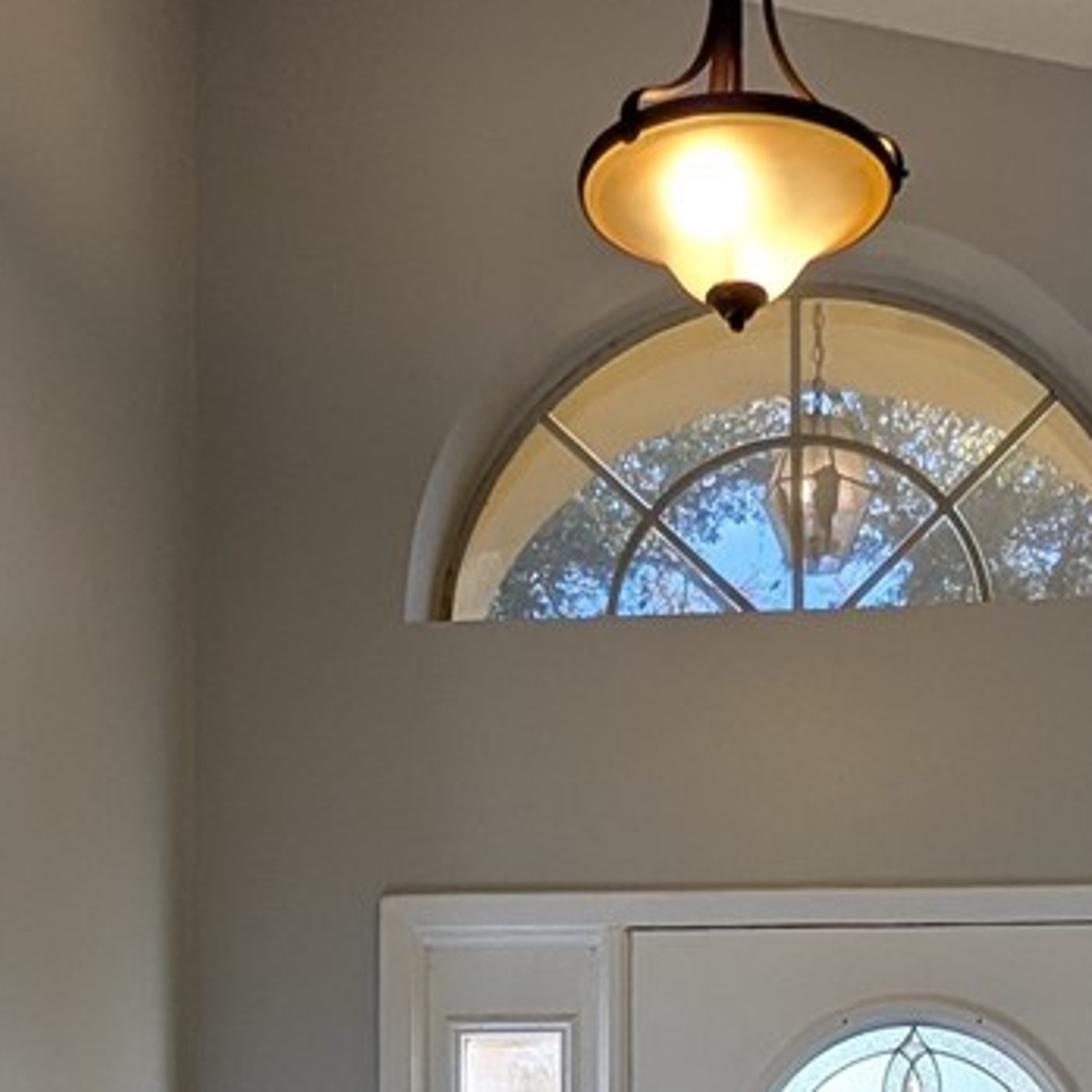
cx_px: 684
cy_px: 1459
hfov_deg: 26.4
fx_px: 2320
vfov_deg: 23.2
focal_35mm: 65
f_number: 2.2
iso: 62
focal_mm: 2.35
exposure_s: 1/162
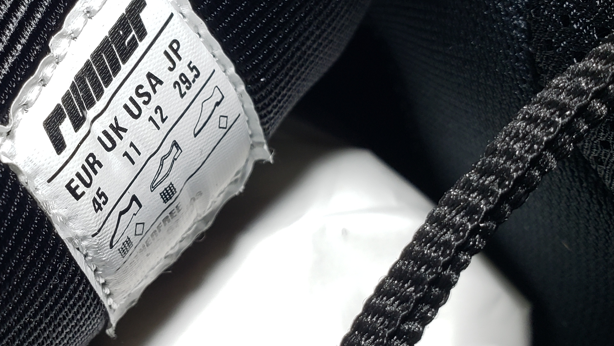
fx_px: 961
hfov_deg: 33.8
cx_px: 81
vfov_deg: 20.4
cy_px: 161
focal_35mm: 59
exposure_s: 1/100
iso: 64
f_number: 2.4
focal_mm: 4.3
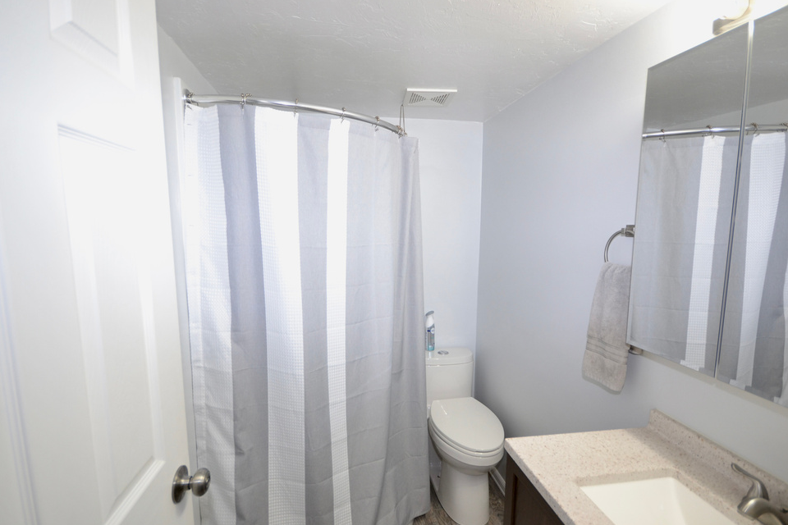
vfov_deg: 73.7
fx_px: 350
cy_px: 262
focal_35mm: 16
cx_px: 382
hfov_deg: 96.7
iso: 400
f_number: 4.5
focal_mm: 10
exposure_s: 1/80
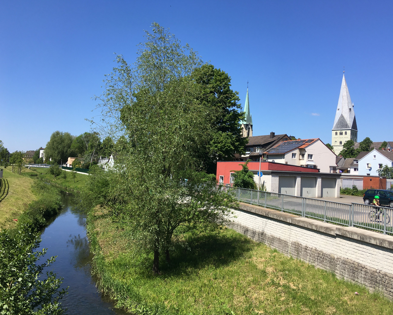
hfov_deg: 57.2
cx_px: 203
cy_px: 158
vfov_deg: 47.1
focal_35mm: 31
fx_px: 361
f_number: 2.2
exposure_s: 1/1282
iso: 25
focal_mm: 4.15
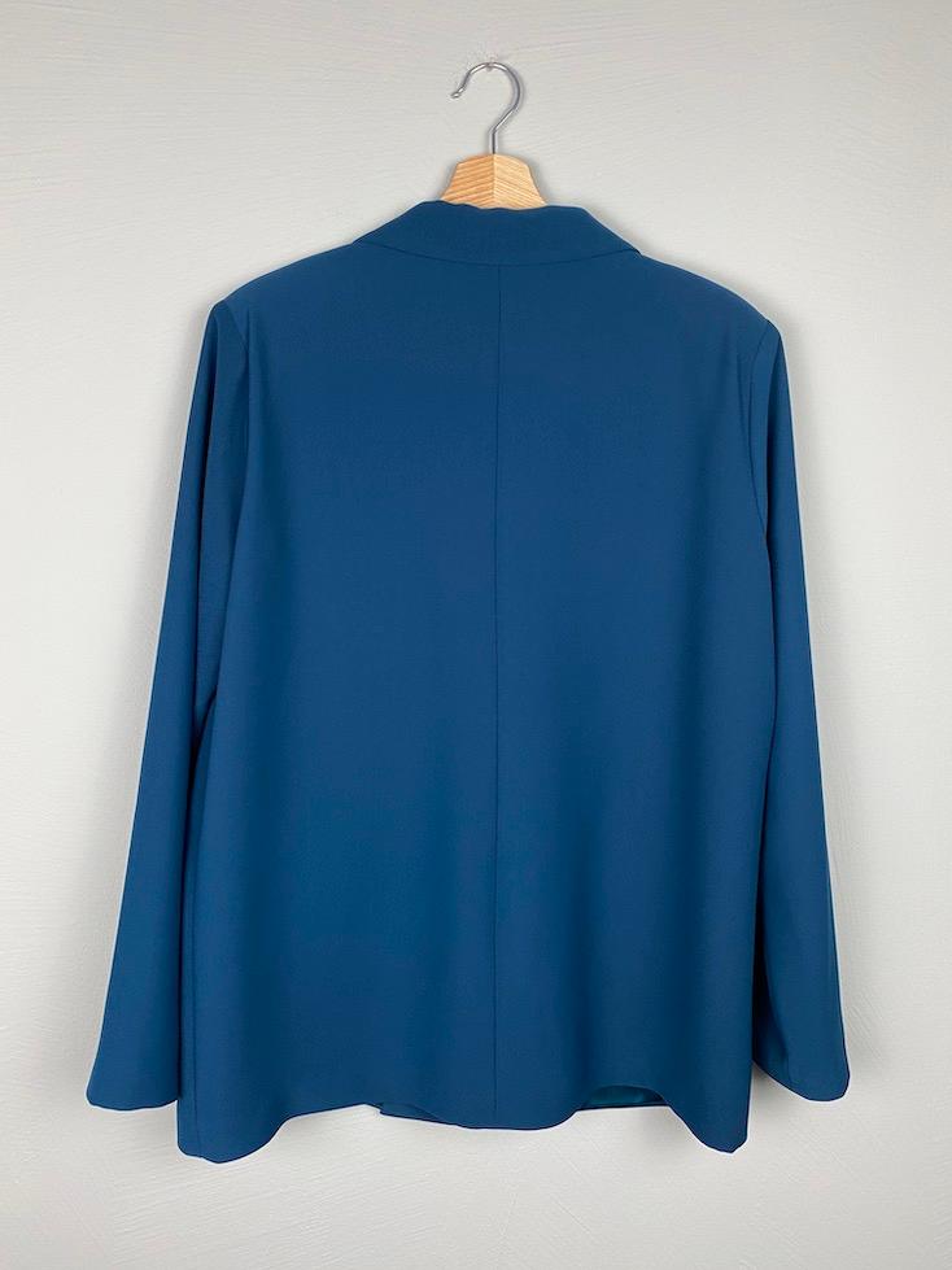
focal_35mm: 26
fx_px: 954
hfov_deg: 53.1
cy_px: 635
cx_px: 476
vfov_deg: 67.3
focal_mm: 4.25
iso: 80
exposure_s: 1/50
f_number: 1.8
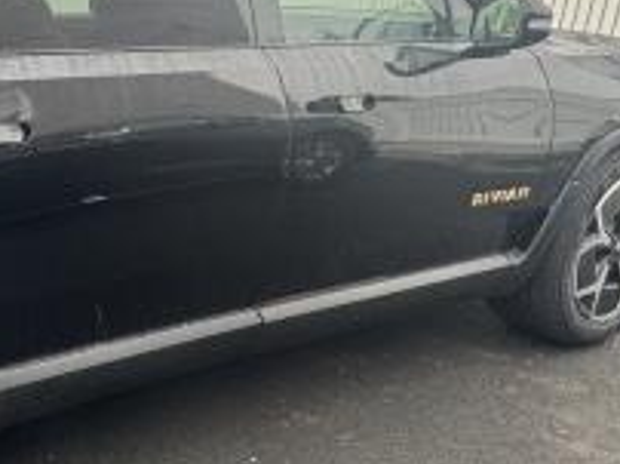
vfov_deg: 39.6
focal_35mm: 35
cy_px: 123
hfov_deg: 42.6
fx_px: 626
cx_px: -46
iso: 125
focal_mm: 2.22
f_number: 2.2
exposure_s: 1/99
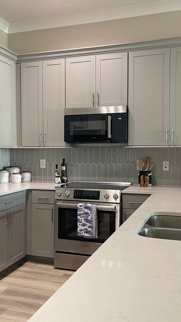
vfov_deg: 54.0
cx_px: 72
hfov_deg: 31.9
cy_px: 161
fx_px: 316
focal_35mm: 37
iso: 125
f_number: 1.6
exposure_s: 1/60
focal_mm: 5.1
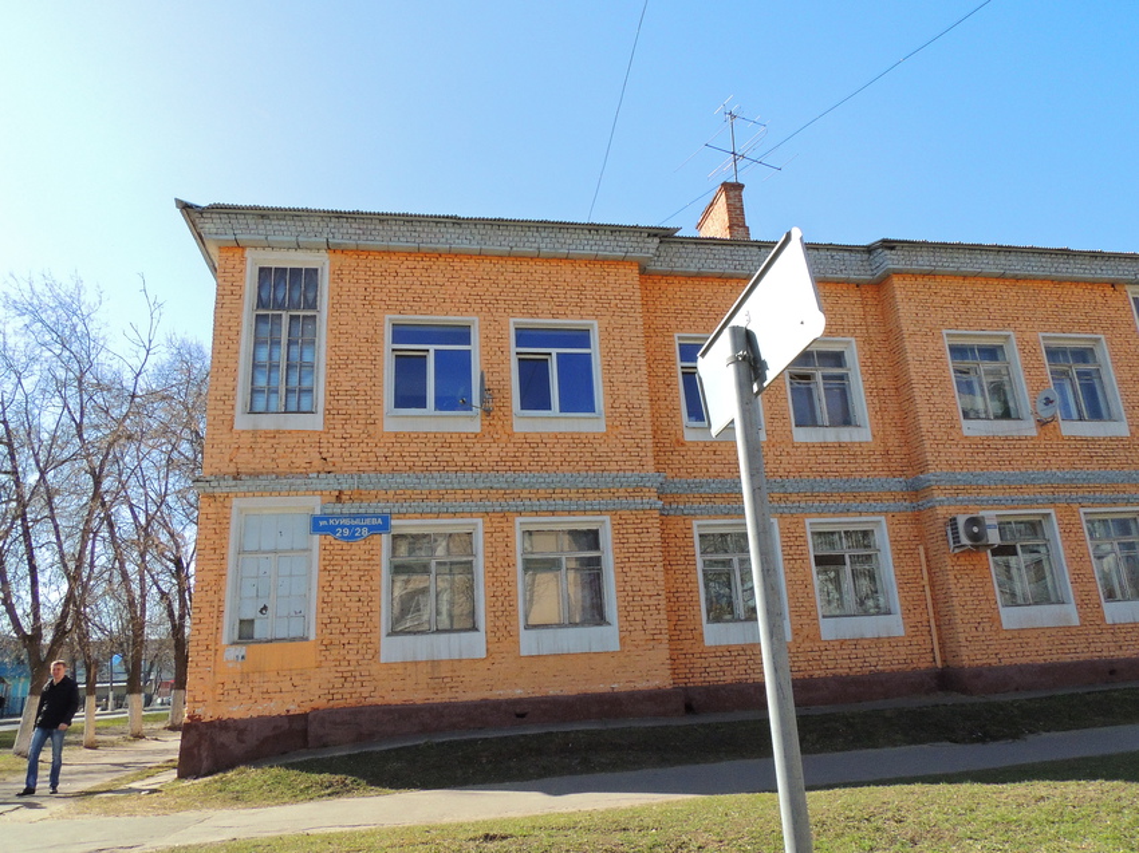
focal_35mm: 24
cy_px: 426
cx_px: 570
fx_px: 789
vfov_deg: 56.8
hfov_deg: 71.6
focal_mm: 4.3
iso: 400
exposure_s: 1/500
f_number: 6.6
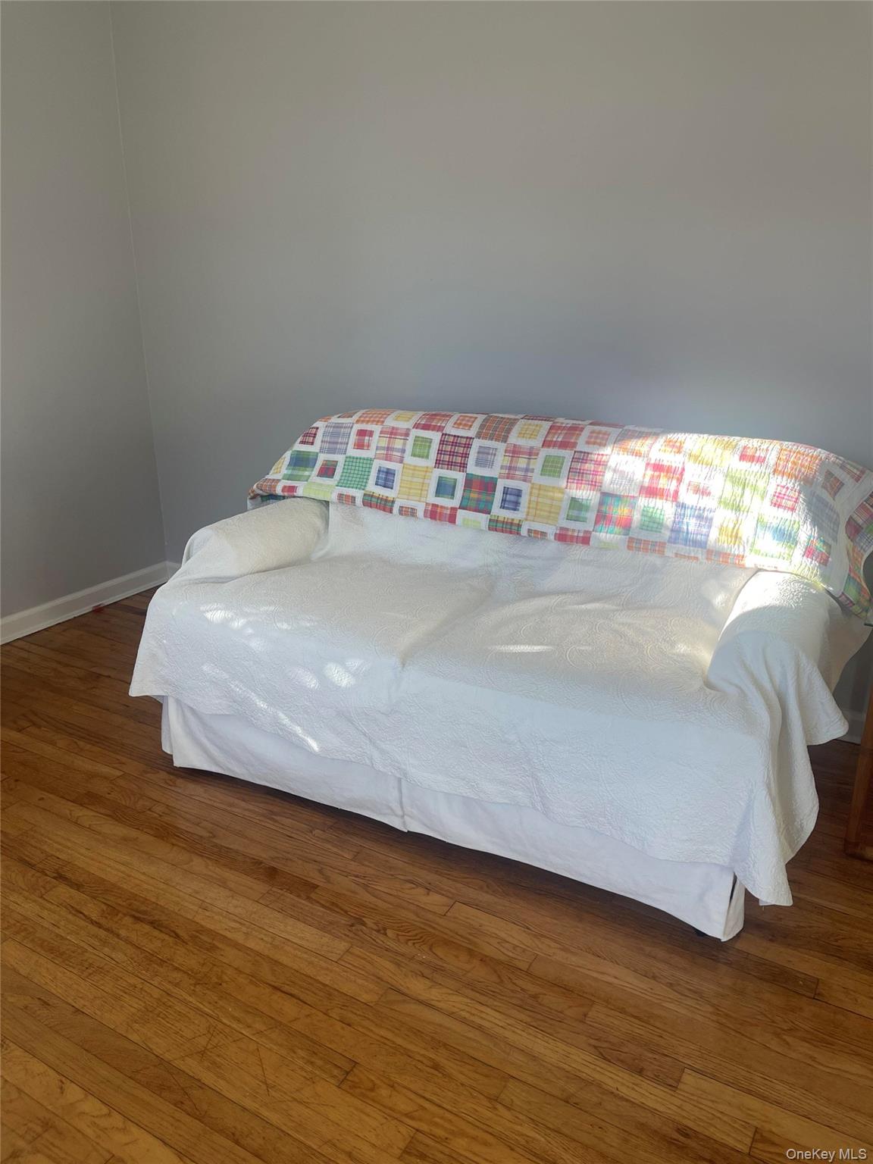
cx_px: 436
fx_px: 841
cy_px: 582
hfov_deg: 54.9
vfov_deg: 69.4
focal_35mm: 25
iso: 40
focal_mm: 5.1
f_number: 1.6
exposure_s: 1/121
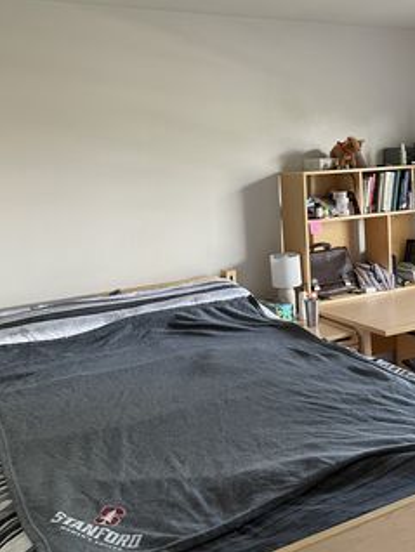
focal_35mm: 37
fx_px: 591
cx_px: 238
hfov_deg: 38.6
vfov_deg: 49.5
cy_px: 197
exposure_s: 1/60
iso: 160
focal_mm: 4.2
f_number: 1.6
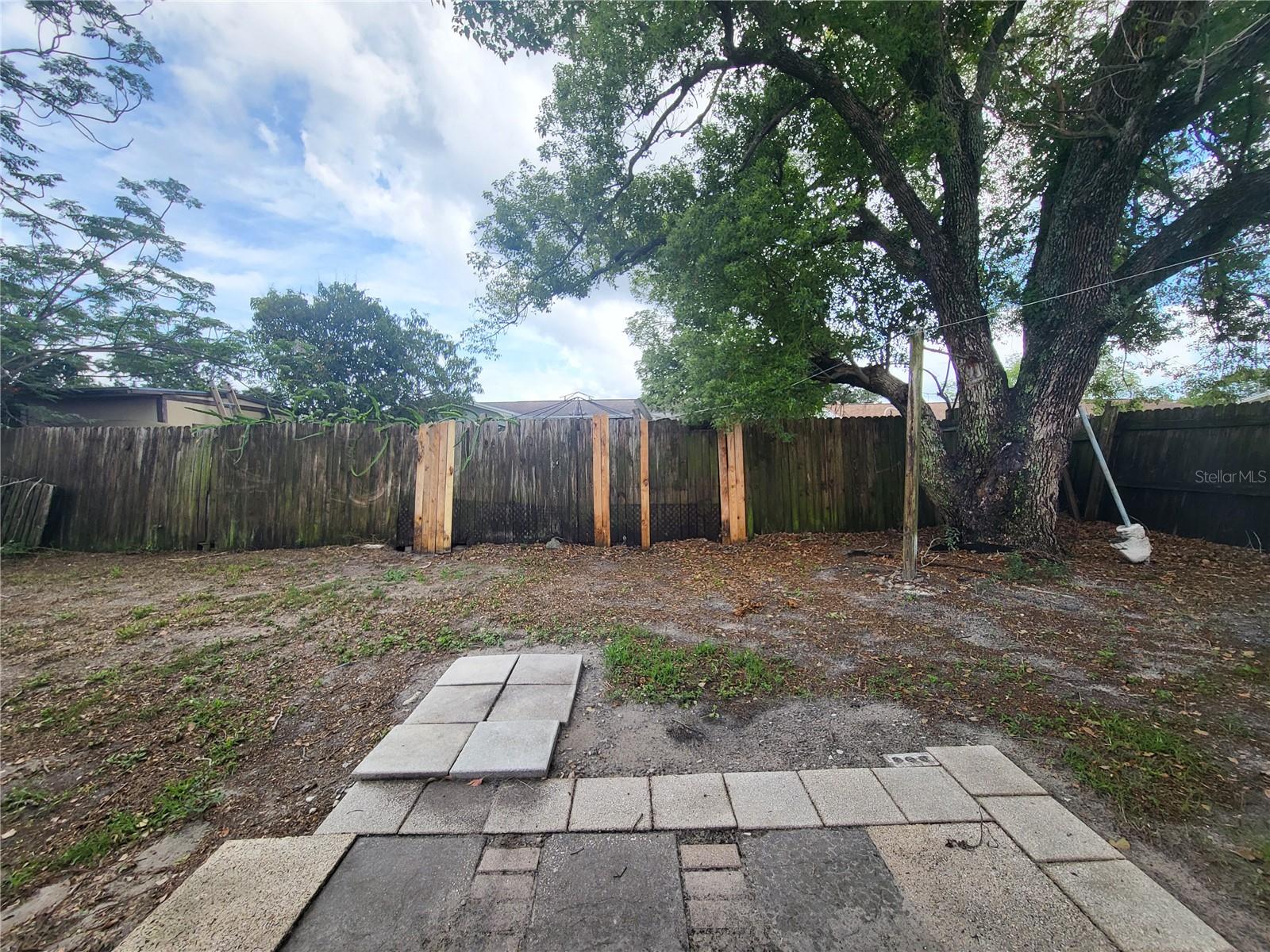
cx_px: 635
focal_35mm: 13
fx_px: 477
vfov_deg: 89.9
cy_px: 476
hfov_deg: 106.2
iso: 32
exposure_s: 1/465
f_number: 2.2
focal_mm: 1.74
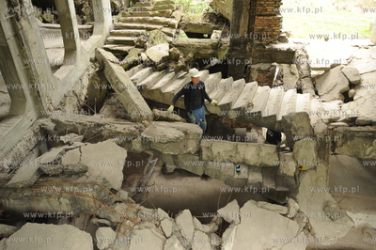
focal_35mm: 35
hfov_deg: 54.5
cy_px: 125
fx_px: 365
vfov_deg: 37.8
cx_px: 188
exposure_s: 1/80
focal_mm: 35
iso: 1600
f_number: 5.6
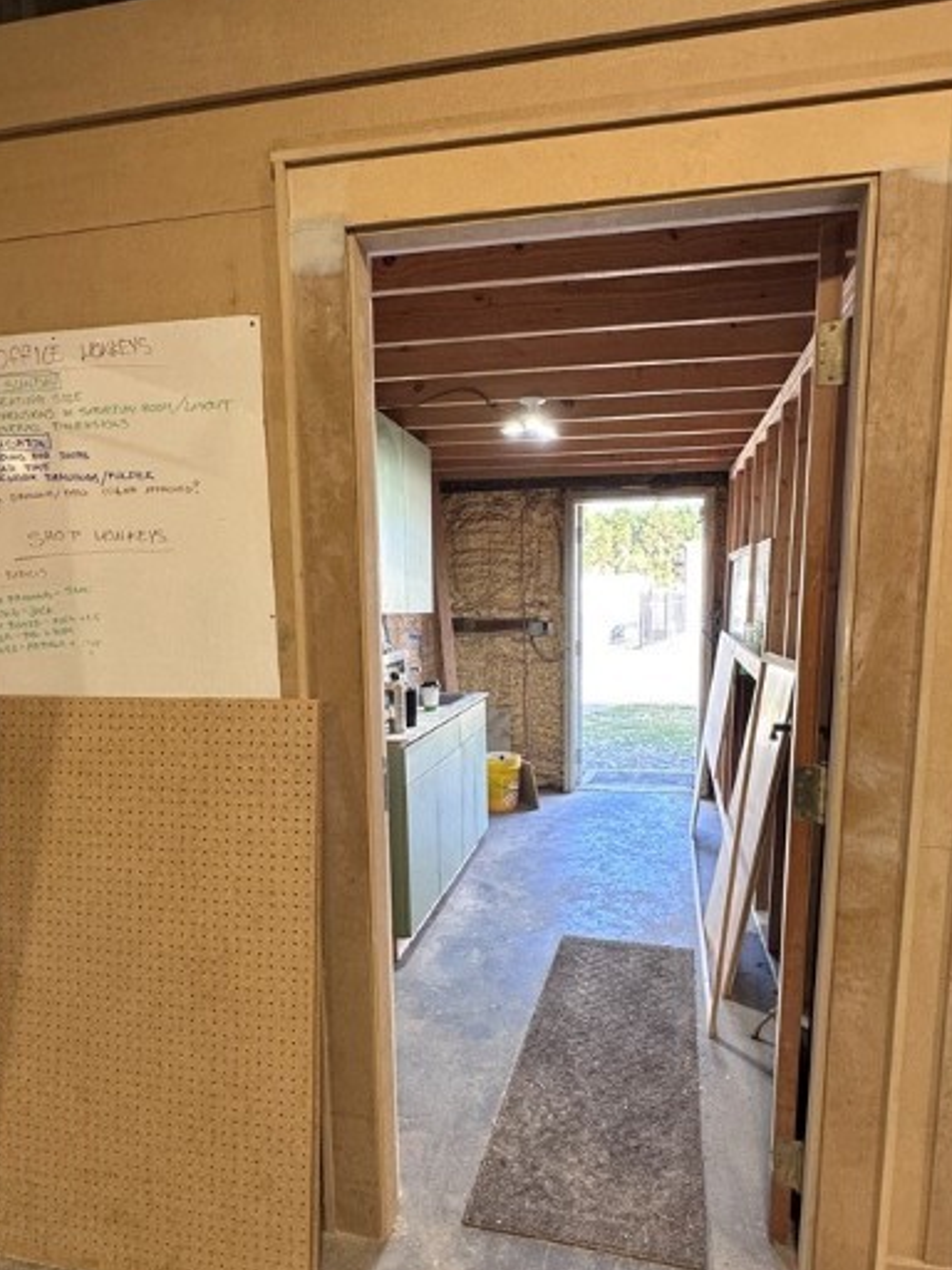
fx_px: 770
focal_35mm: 21
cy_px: 714
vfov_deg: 78.6
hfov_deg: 63.4
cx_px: 503
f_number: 2.2
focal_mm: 2.22
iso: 100
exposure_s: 1/99
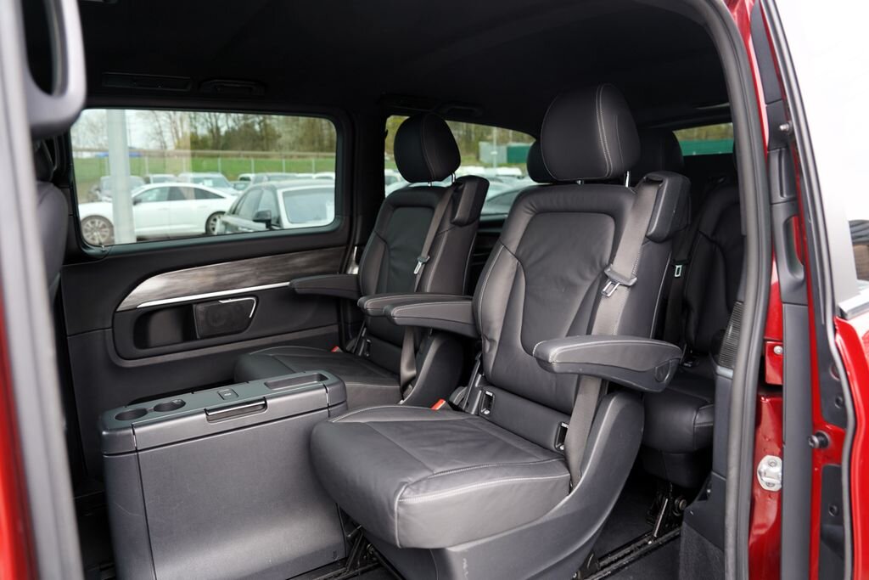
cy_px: 290
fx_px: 579
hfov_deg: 73.7
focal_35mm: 24
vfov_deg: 53.1
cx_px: 434
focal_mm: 24
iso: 100
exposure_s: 1/50
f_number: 3.5
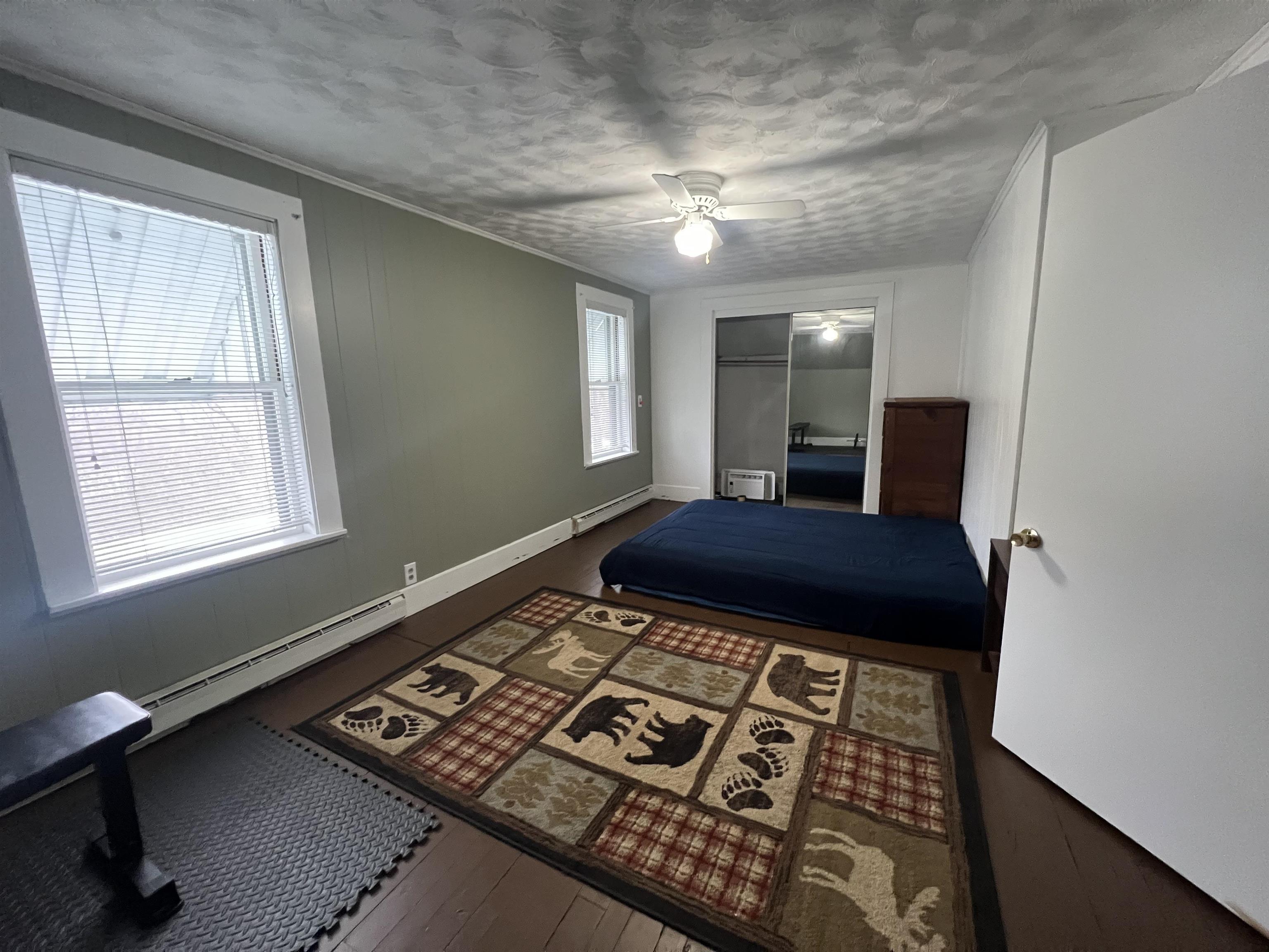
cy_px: 476
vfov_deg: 89.9
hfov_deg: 106.2
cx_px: 634
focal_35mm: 13
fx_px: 477
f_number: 1.8
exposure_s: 1/60
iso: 800
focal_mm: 1.57
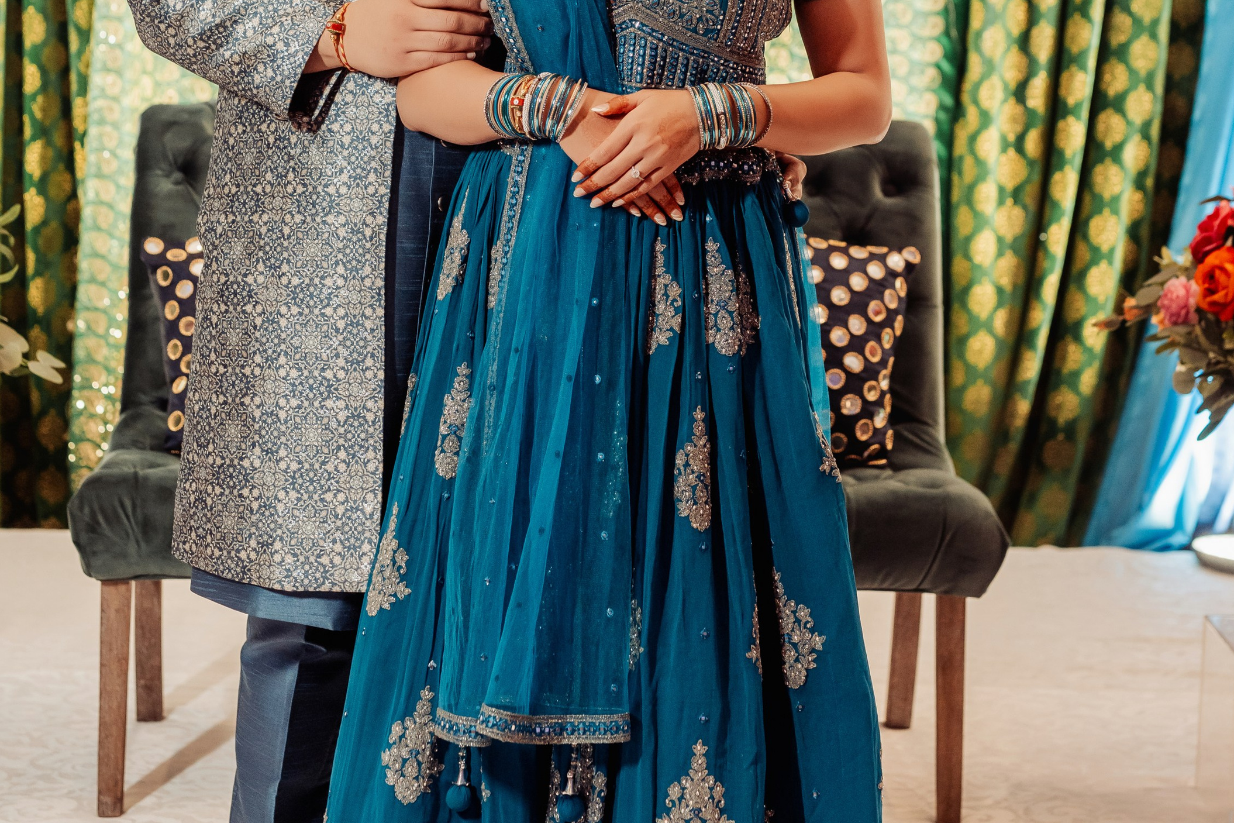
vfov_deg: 14.9
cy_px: 78
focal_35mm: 91
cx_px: 652
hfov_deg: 22.4
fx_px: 3119
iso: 640
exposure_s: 1/200
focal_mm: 50
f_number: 2.8
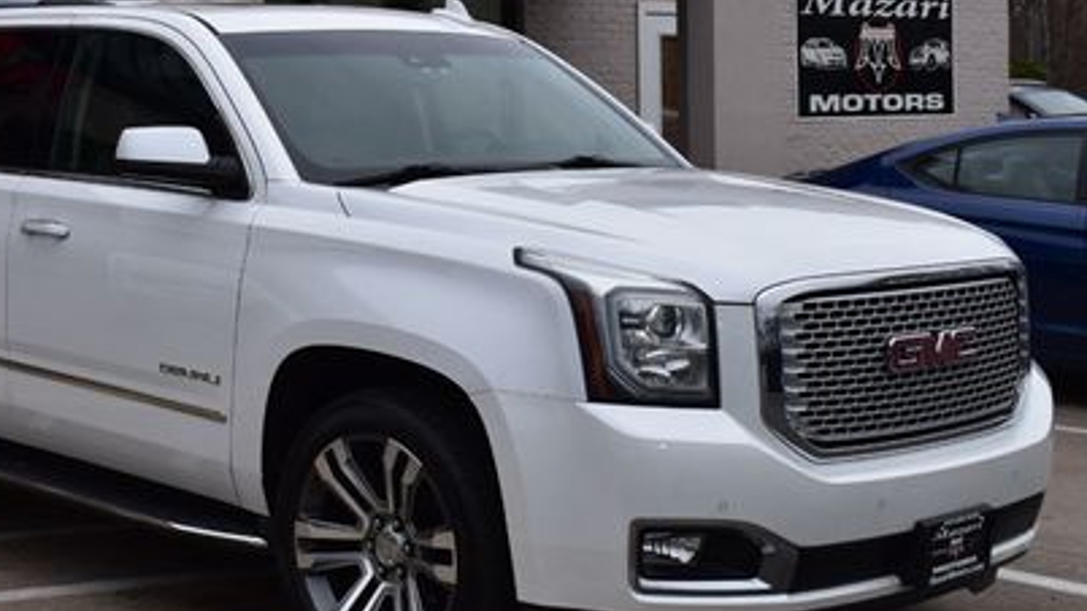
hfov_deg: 29.5
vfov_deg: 17.2
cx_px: 224
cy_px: 227
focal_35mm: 70
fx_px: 2017
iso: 400
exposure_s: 1/200
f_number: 10
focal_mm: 28
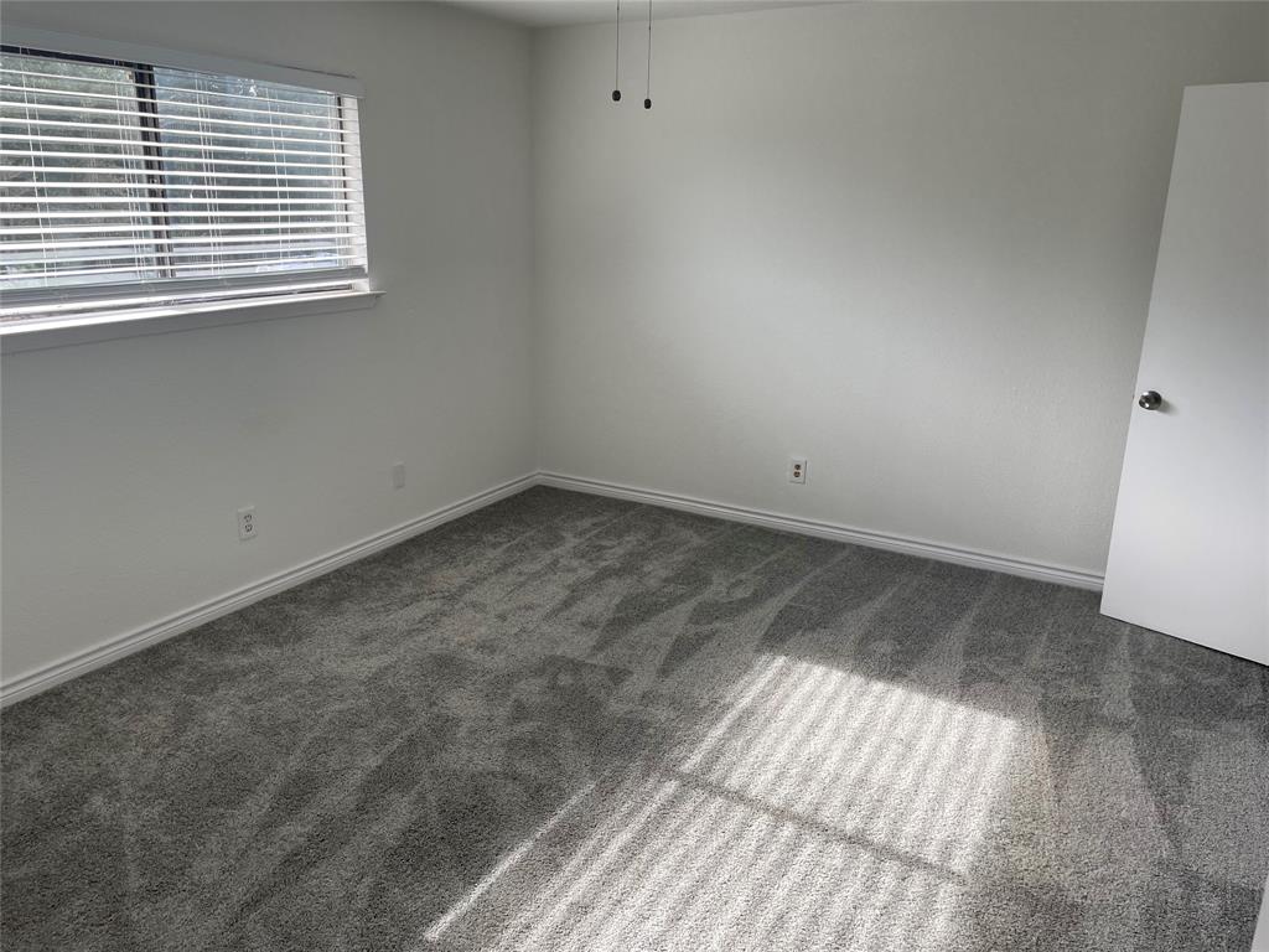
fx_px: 953
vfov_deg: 53.1
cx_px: 634
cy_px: 476
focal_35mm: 26
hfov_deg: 67.3
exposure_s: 1/237
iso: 32
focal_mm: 4.2
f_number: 1.6
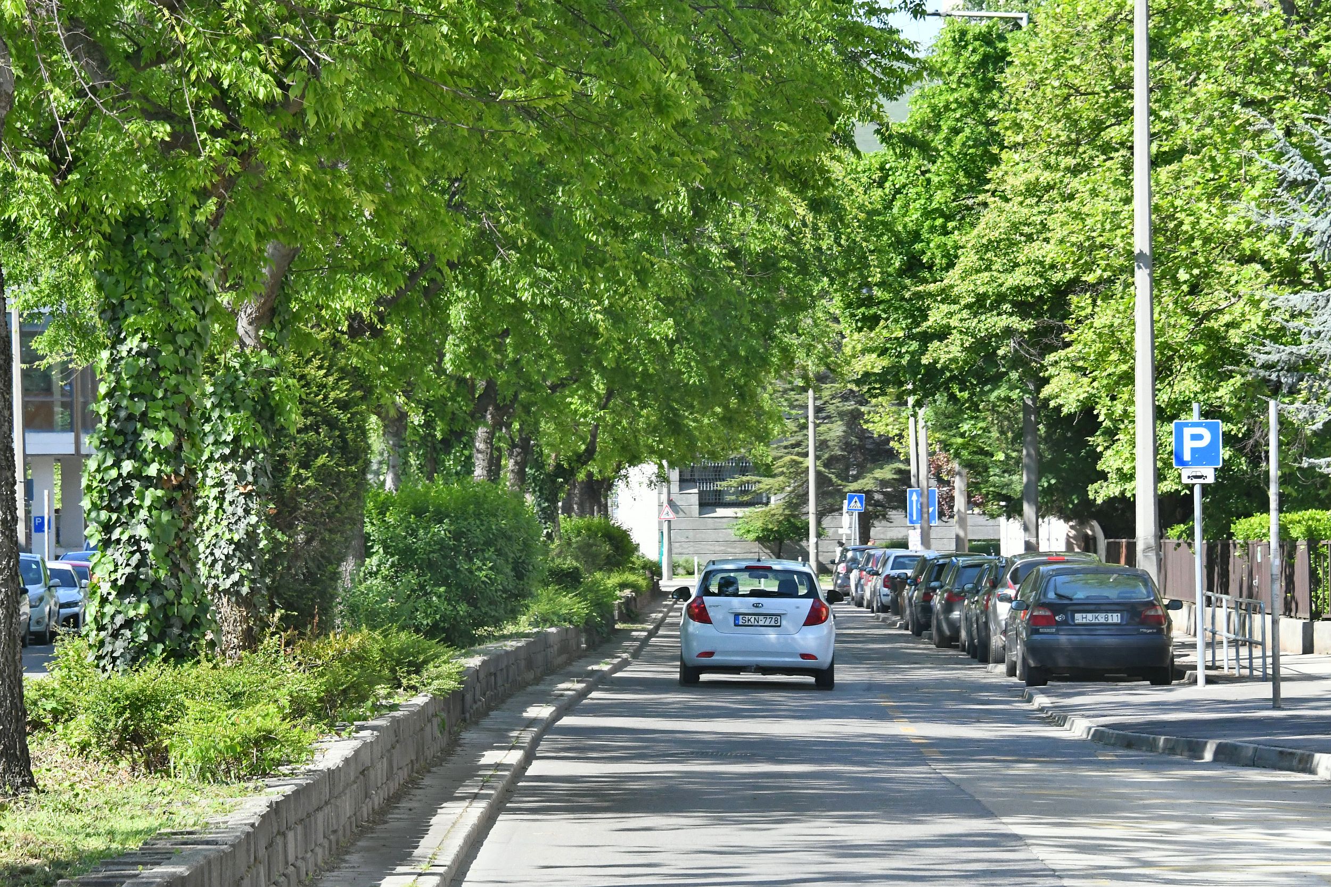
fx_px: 6433
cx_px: 666
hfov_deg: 11.8
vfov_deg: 7.9
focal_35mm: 174
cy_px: 444
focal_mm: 116
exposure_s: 1/1600
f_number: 10
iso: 5000
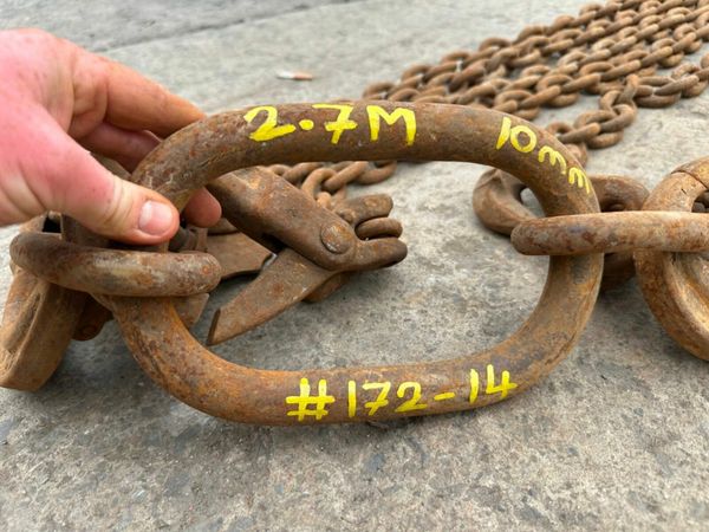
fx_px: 492
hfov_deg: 71.6
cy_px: 266
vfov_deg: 56.8
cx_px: 354
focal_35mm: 24
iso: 80
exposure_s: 1/989
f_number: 1.78
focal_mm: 6.86
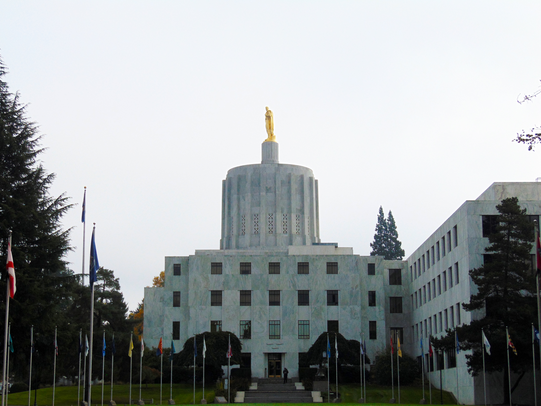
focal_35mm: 72
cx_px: 269
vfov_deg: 20.4
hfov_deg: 27.0
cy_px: 206
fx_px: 1125
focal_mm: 12.8
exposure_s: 1/400
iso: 80
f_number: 9.6
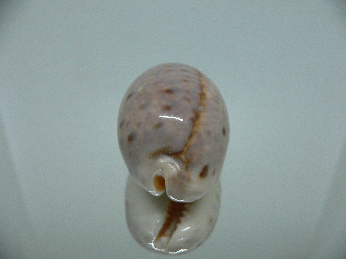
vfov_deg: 40.7
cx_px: 173
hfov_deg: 52.6
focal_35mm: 35
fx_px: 350
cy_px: 130
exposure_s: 1/60
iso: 200
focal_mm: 4.6
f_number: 2.8
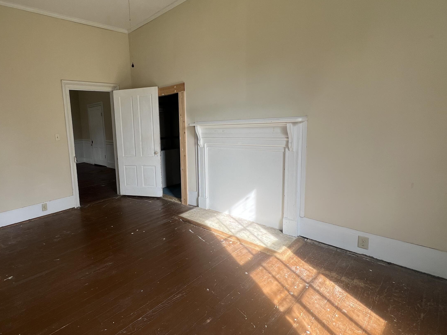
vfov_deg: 71.6
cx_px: 149
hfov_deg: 84.7
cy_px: 161
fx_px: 232
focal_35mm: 18
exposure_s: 1/99
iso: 32
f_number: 1.8
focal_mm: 1.57
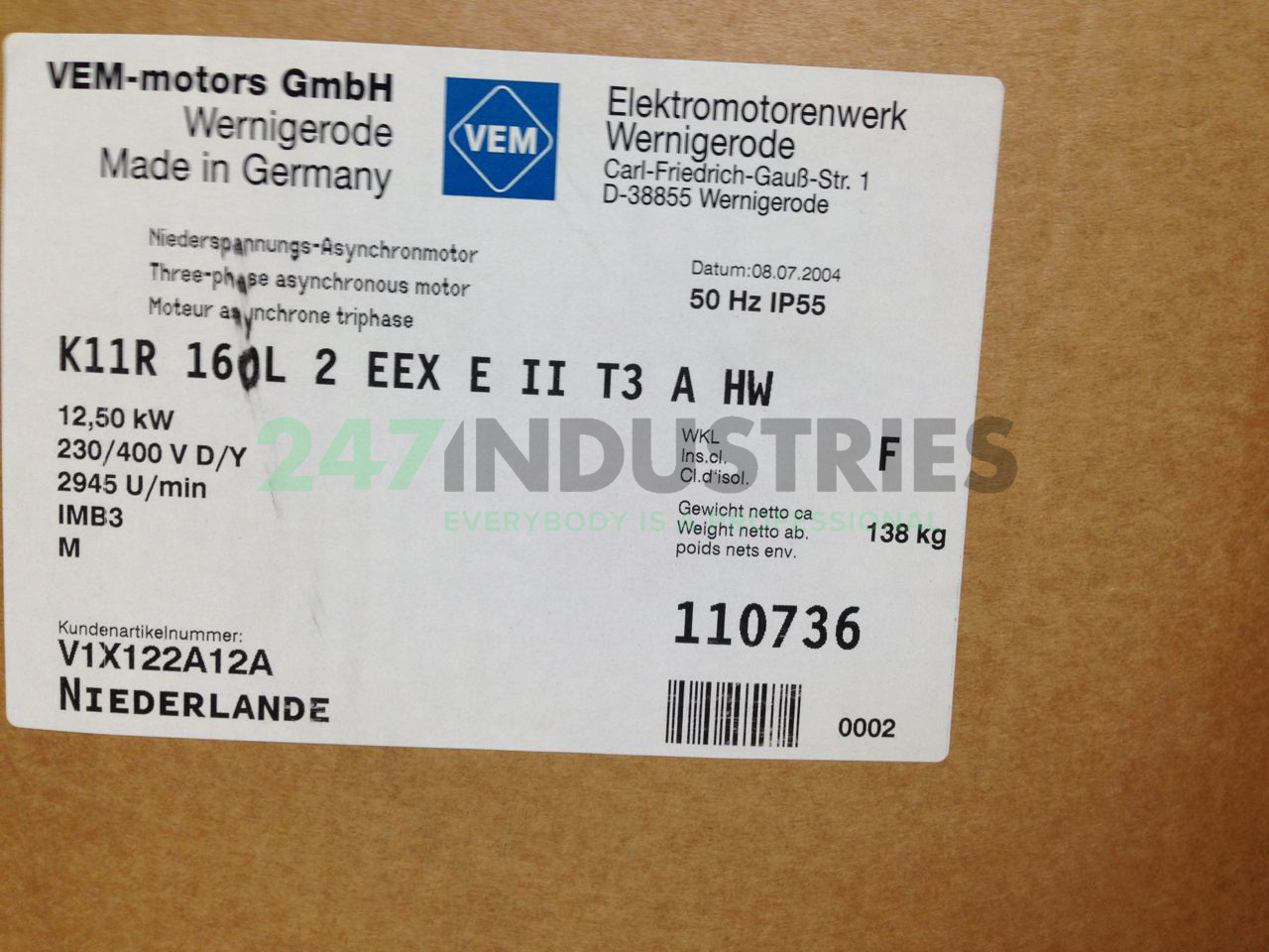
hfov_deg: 55.4
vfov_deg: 42.9
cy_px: 476
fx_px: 1210
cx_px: 634
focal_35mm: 33
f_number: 2.4
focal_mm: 4.12
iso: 50
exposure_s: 1/40
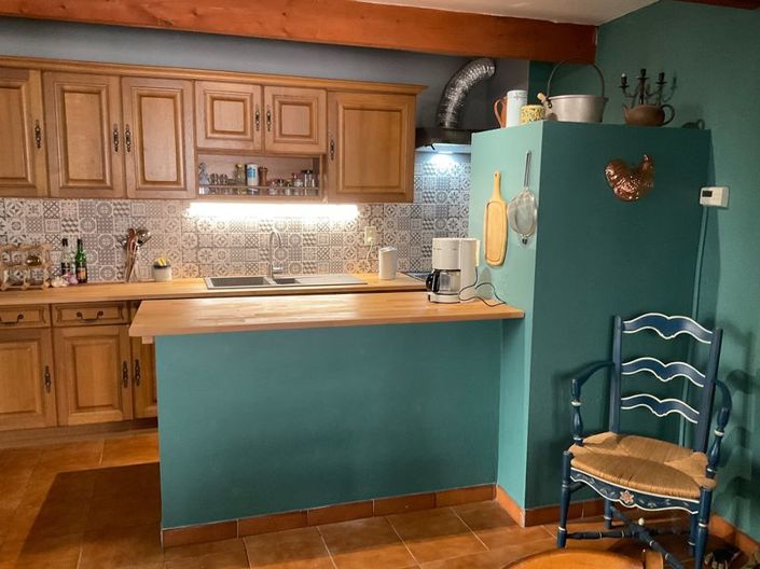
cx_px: 380
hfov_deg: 61.7
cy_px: 284
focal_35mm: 29
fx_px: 636
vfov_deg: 48.2
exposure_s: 1/40
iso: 250
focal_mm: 3
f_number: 1.8
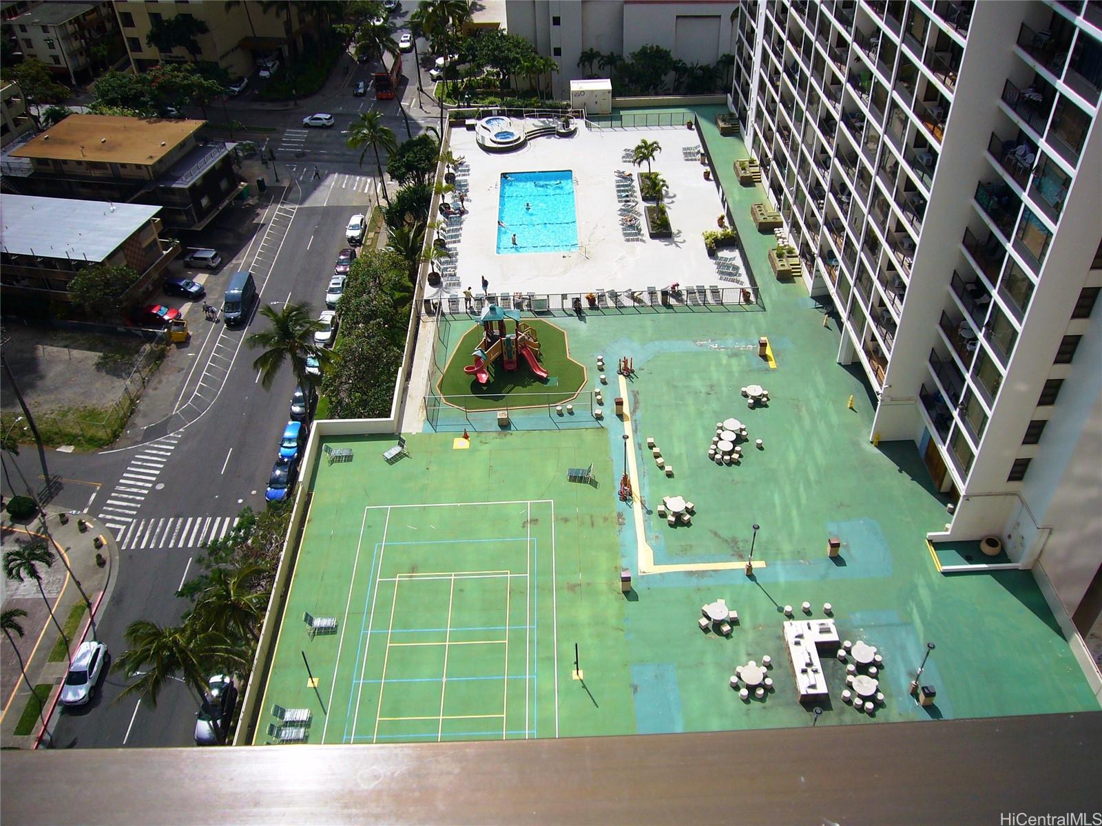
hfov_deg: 63.4
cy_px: 413
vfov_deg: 49.7
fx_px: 891
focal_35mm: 28
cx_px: 551
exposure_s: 1/640
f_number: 5.6
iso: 80
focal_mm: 4.6
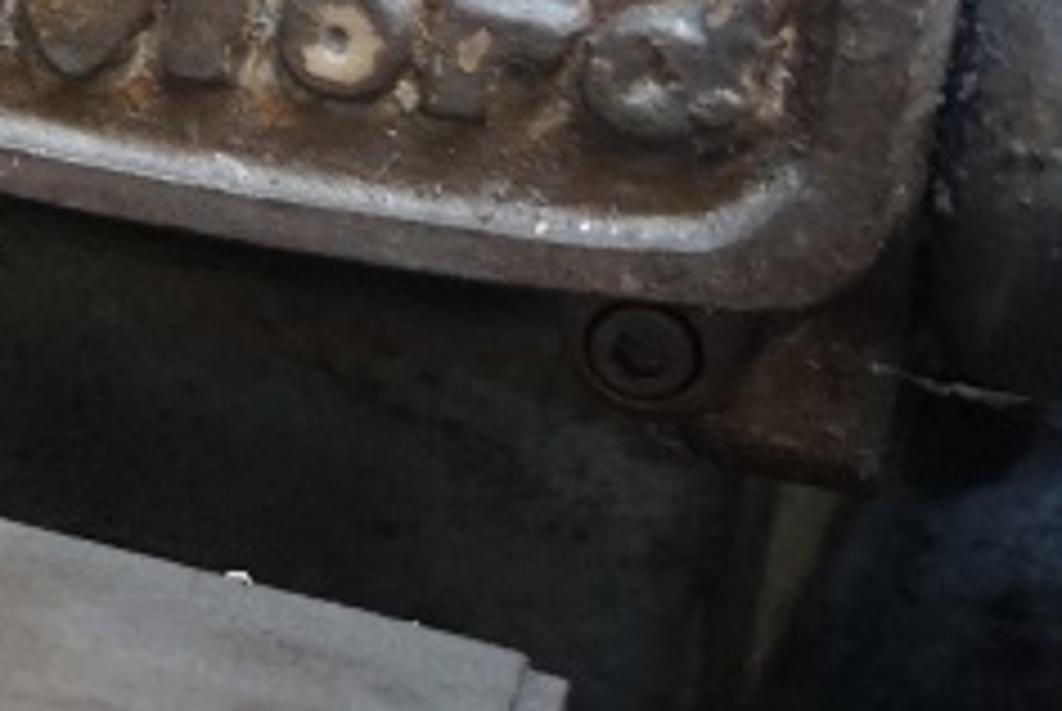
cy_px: 385
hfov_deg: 16.8
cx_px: -747
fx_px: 3072
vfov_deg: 13.2
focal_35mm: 104
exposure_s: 1/60
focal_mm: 16
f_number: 3.5
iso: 1600
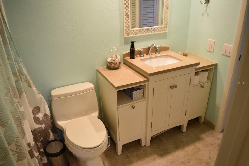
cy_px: 83
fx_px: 187
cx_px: 124
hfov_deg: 67.4
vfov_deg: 47.9
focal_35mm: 27
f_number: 4
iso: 500
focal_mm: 18
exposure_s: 1/60
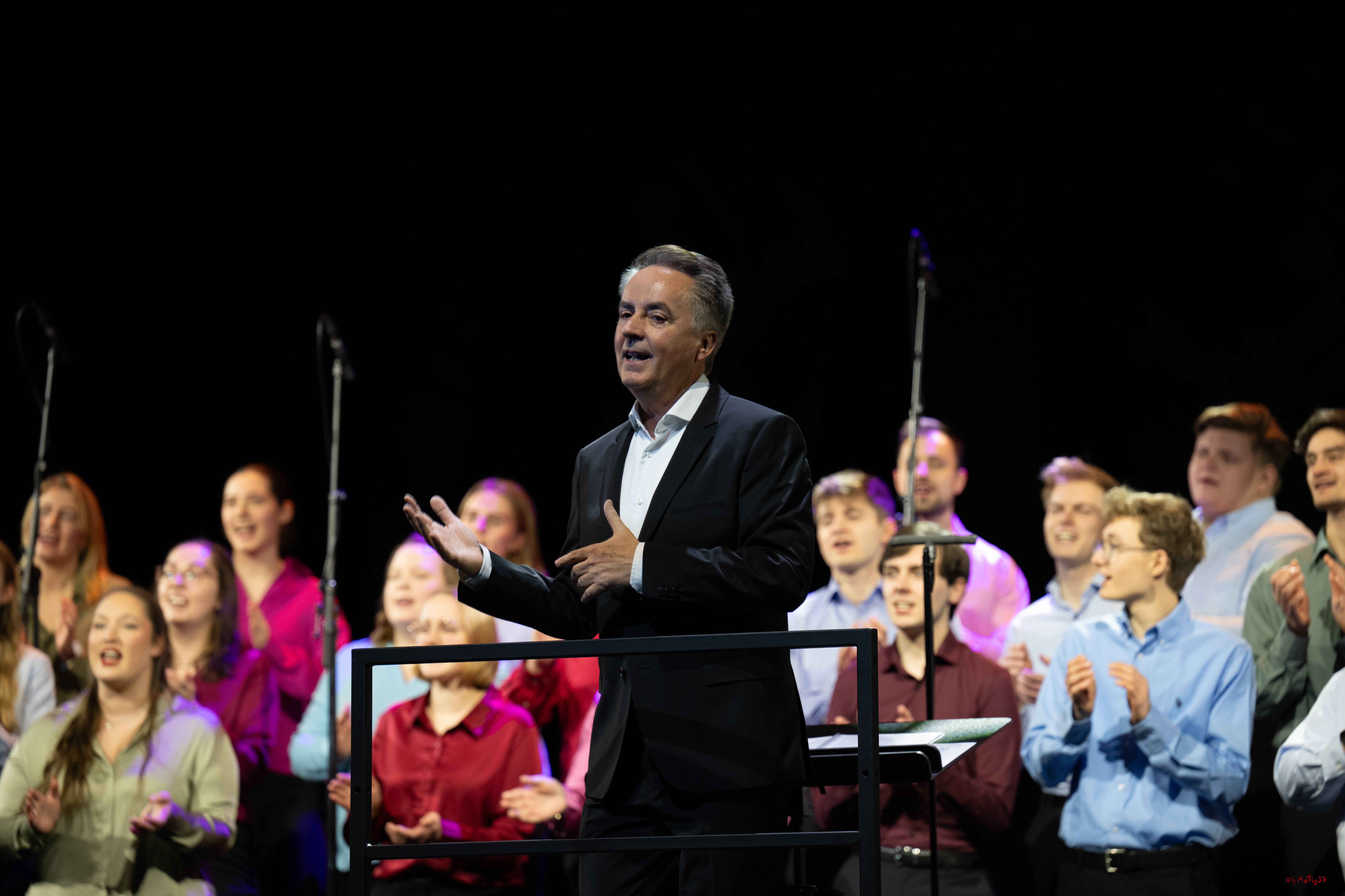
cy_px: 448
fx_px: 6538
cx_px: 672
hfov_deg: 11.7
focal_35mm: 175
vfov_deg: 7.8
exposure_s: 1/100
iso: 1000
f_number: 3.5
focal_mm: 175
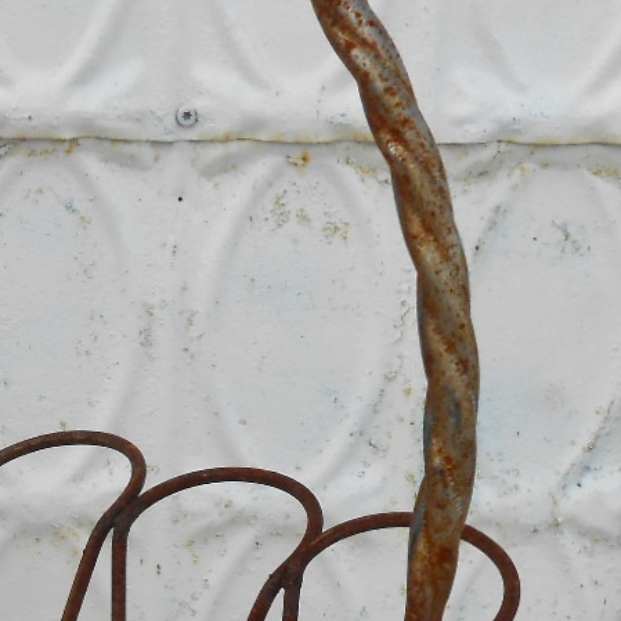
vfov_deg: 16.2
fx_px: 2172
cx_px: -14
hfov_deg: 15.9
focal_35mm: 107
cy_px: 461
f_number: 3.9
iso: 80
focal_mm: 6
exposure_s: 1/640
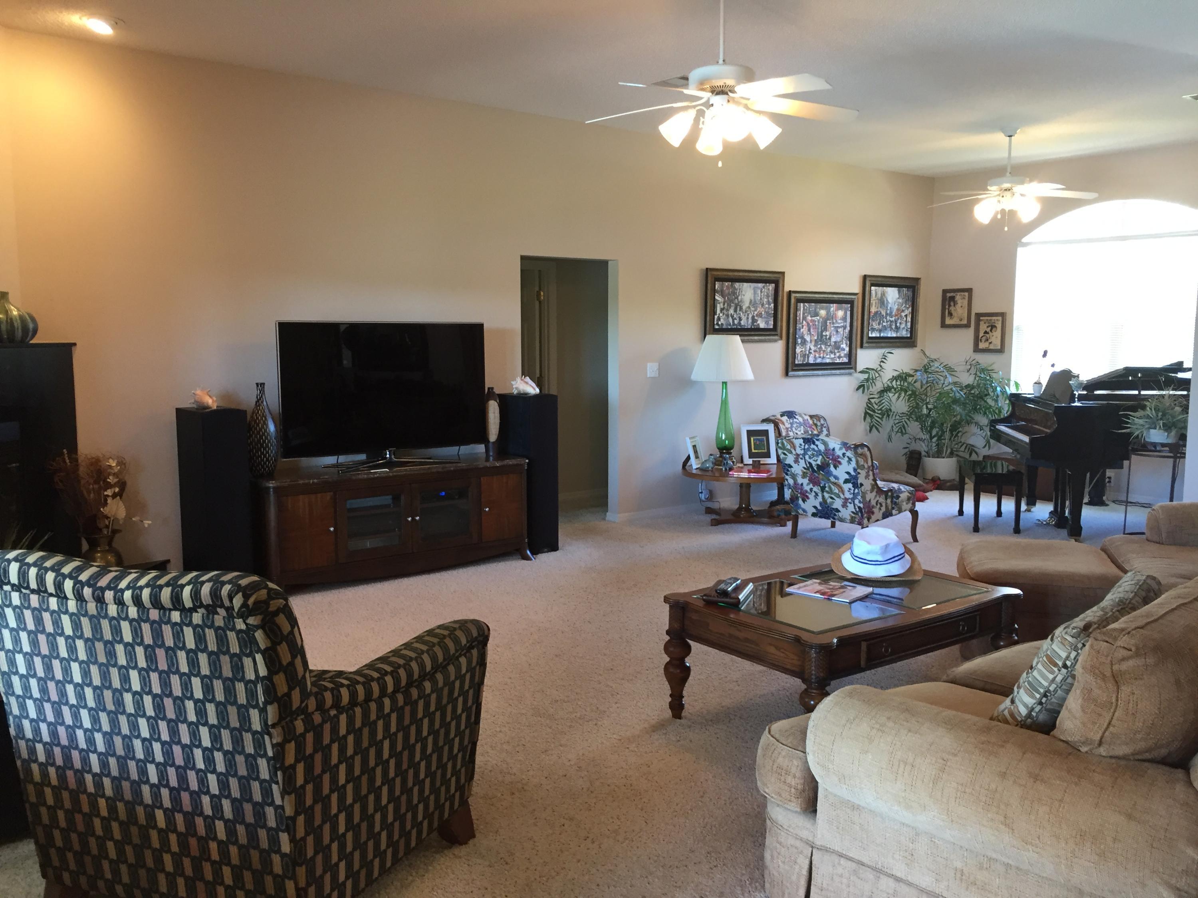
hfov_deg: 61.7
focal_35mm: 29
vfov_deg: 48.2
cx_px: 599
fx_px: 1004
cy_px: 449
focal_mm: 4.15
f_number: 2.2
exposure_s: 1/30
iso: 125
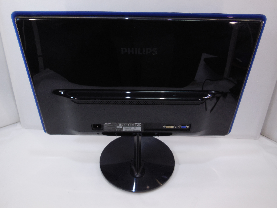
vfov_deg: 54.9
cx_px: 138
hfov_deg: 69.4
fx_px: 200
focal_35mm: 25
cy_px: 104
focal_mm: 4.5
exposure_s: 1/100
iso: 125
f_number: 3.1
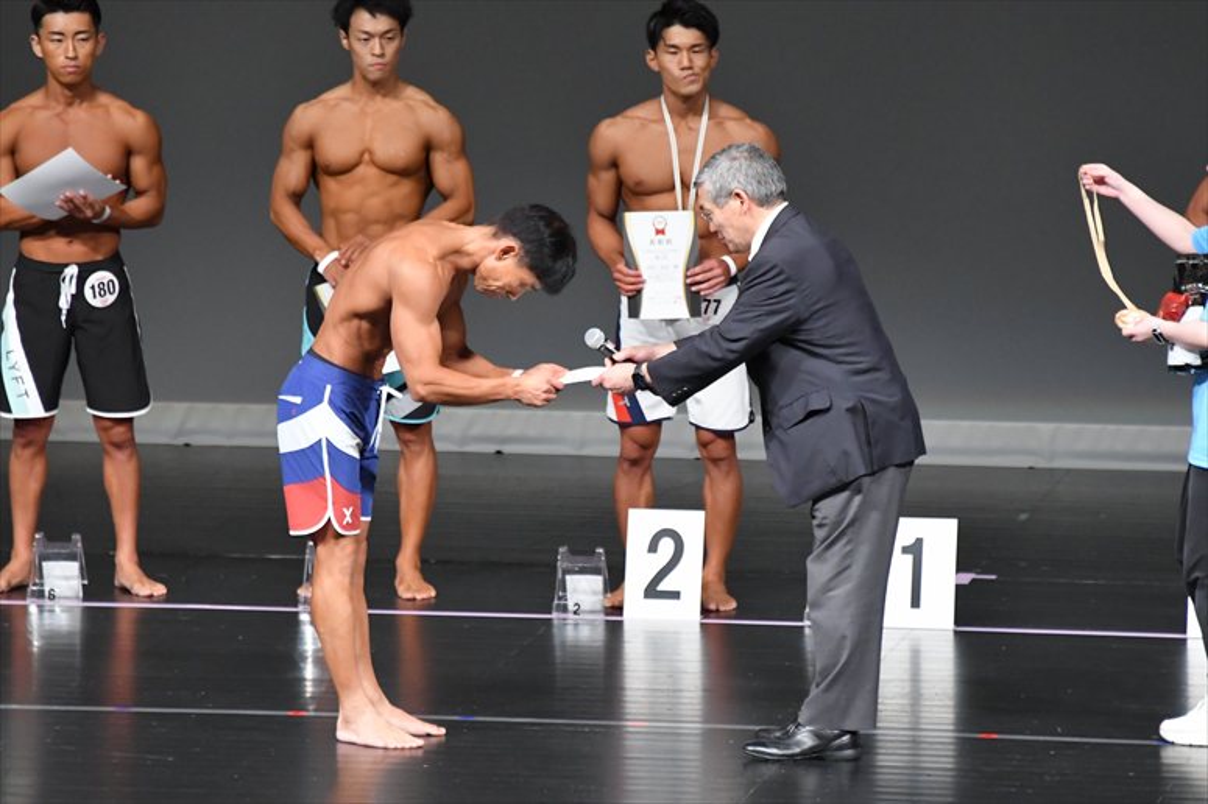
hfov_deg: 6.0
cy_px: 402
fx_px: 11571
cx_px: 604
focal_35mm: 345
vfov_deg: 4.0
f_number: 5.6
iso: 5000
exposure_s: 1/400
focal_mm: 230
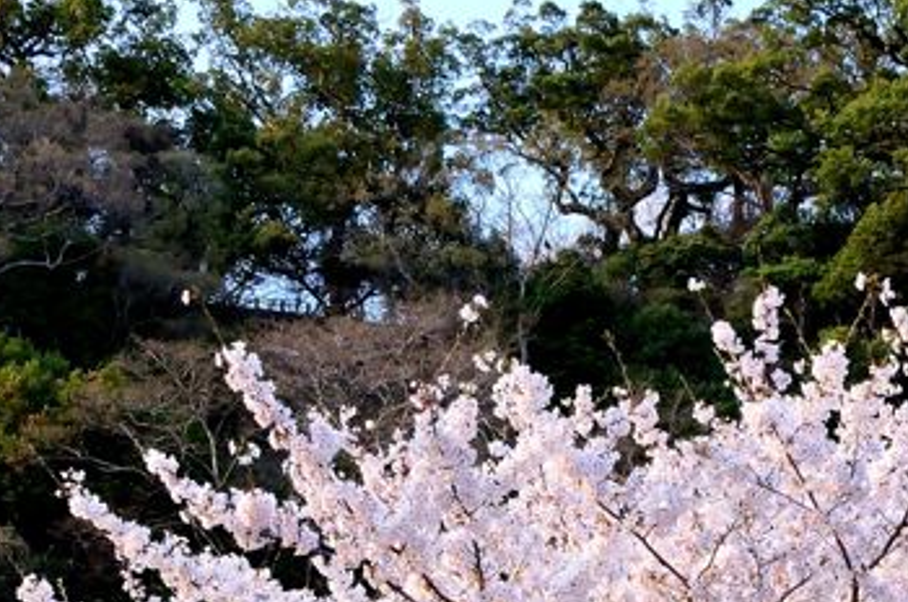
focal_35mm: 79
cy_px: 823
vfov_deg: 16.1
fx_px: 1989
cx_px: 794
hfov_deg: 25.0
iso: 640
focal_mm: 18
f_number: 9
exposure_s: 1/250
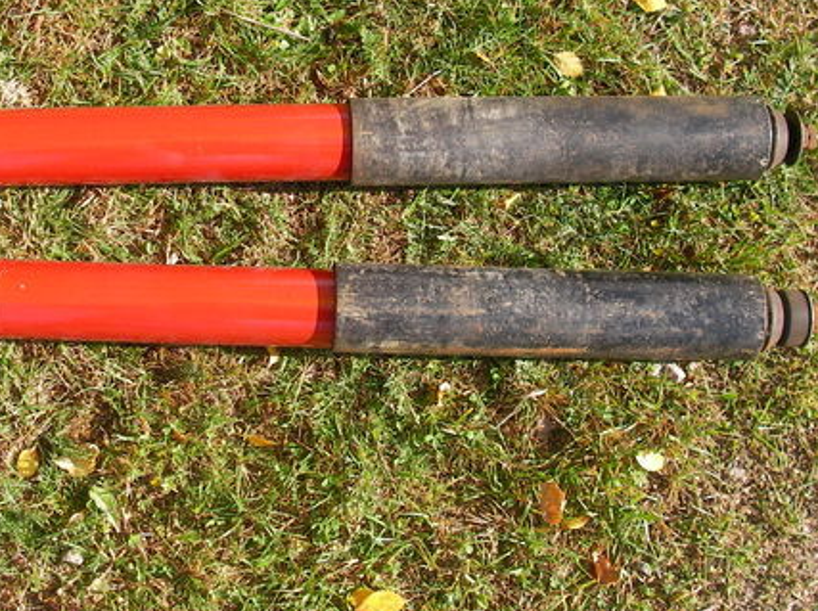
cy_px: 240
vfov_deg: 25.5
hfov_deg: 33.6
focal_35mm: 57
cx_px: 299
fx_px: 1345
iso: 50
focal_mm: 6.3
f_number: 3.3
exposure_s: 1/306
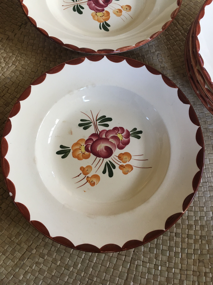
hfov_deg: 48.2
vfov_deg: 61.7
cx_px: 106
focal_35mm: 29
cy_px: 142
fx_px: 238
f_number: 2.2
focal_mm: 4.15
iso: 125
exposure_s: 1/33
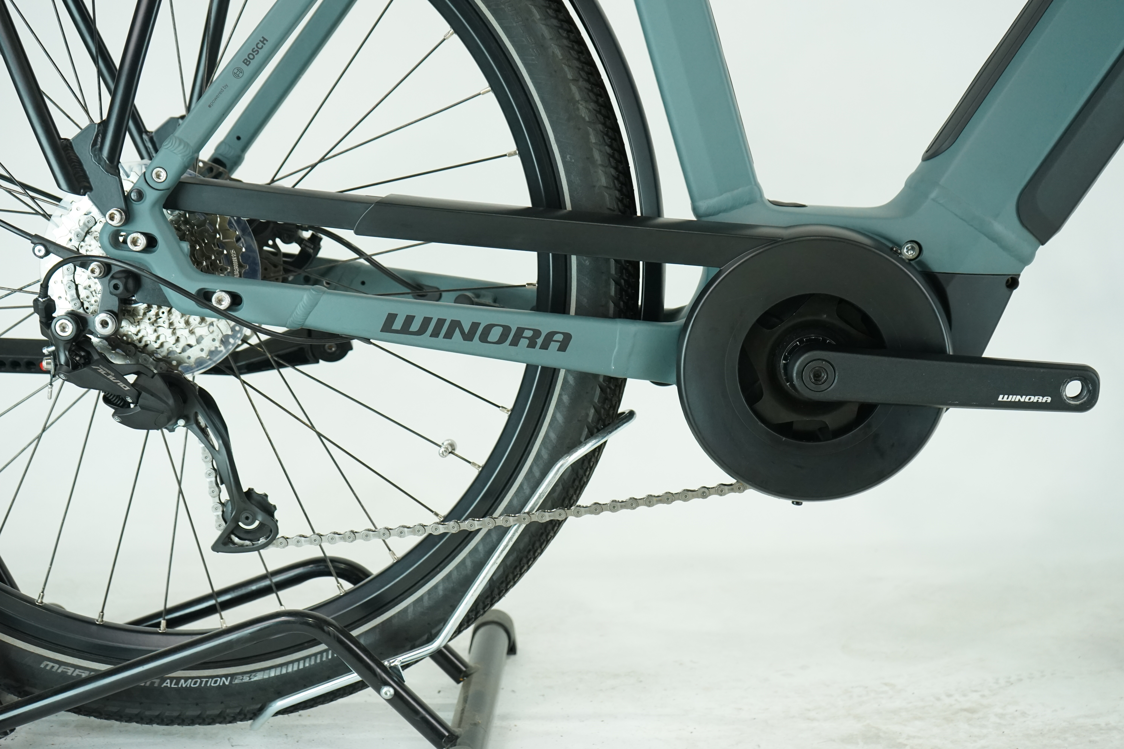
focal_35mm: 47
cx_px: 562
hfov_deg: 41.9
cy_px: 374
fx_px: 1467
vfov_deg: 28.6
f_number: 5.6
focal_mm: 47
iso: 1600
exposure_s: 1/200
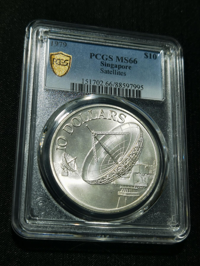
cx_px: 100
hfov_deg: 25.7
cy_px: 133
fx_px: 439
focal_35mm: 57
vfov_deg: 33.8
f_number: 1.9
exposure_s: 1/100
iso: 50
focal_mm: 6.67
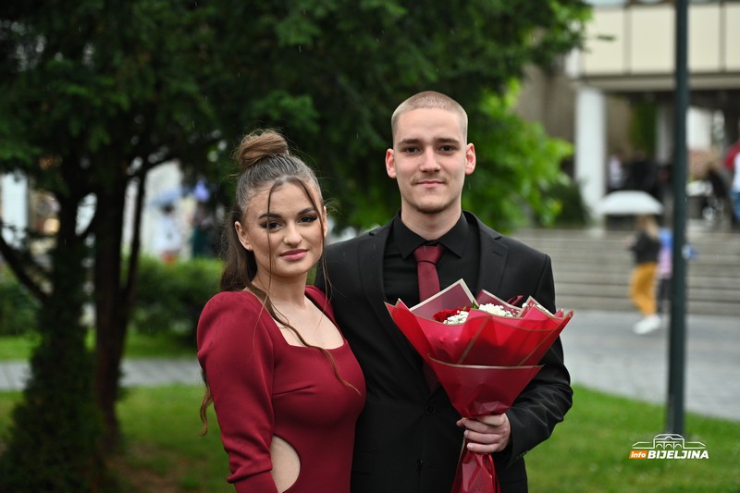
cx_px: 370
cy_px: 246
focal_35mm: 78
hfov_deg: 26.0
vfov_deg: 17.5
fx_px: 1603
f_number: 2.8
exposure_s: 1/500
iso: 1000
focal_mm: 78
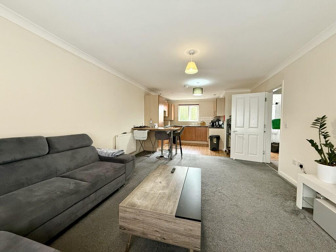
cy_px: 126
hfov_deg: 102.1
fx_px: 136
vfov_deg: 85.7
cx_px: 168
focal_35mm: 14
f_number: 2.2
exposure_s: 1/69
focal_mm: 2.22
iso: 400
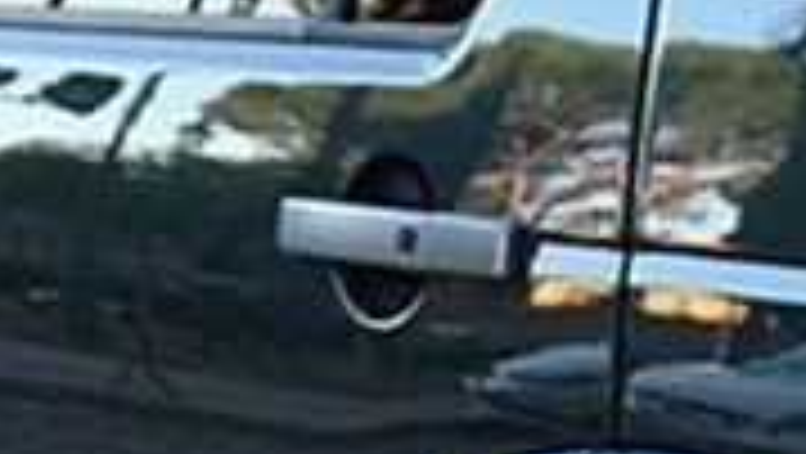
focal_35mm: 202
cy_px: 483
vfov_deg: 6.0
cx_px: 1067
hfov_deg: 10.4
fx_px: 4320
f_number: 3.5
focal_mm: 18
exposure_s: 1/125
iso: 280
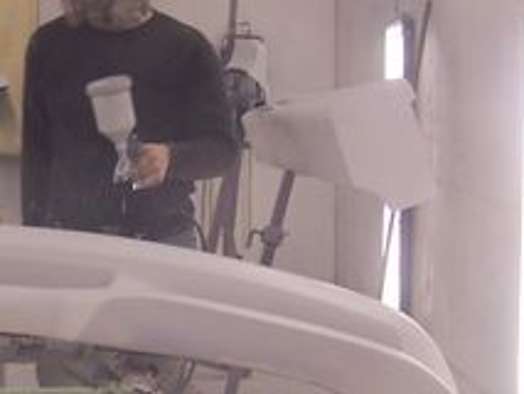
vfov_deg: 12.9
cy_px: 315
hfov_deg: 17.0
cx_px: 39
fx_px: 1727
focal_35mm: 114
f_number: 2.8
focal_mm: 6.3
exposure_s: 1/30
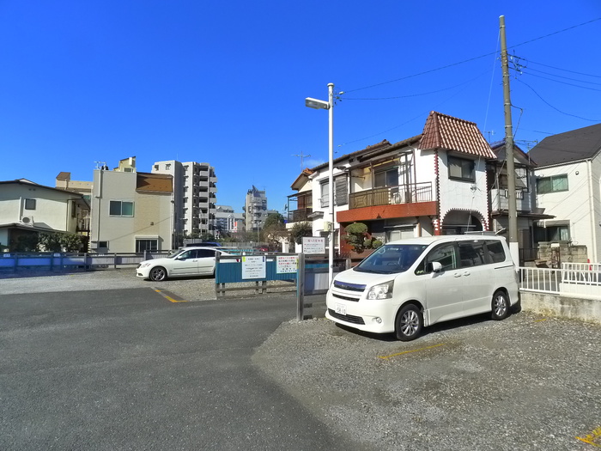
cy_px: 226
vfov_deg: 56.8
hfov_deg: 71.6
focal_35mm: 24
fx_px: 417
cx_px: 300
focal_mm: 5.1
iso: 400
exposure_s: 1/800
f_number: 4
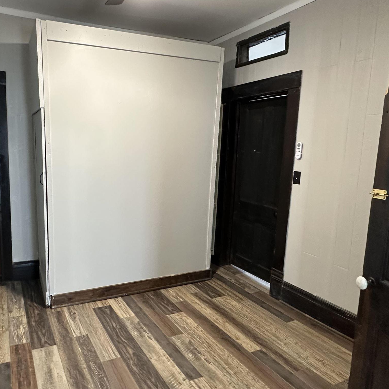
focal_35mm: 25
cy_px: 190
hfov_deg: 61.4
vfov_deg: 62.9
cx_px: 129
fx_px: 318
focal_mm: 2.22
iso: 250
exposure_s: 1/60
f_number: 2.2
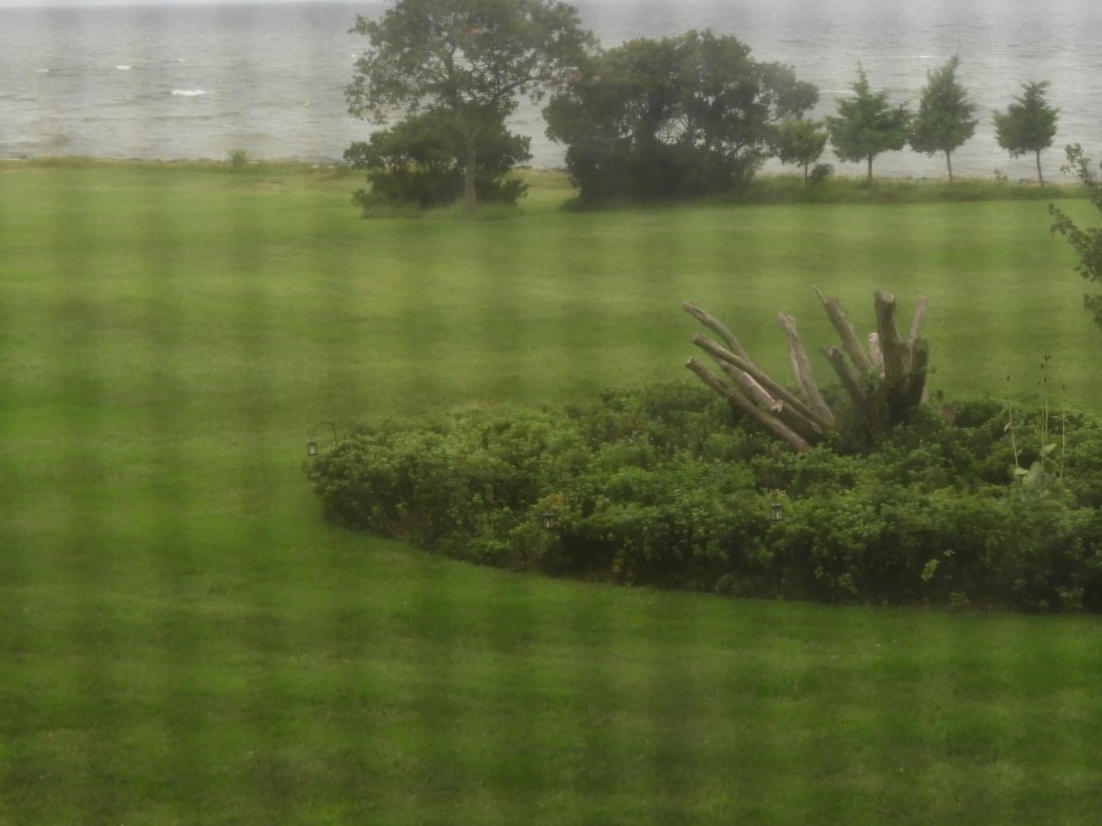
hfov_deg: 19.2
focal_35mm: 102
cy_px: 181
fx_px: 3247
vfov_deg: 14.4
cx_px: 721
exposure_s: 1/50
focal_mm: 10.7
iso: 100
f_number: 4.2
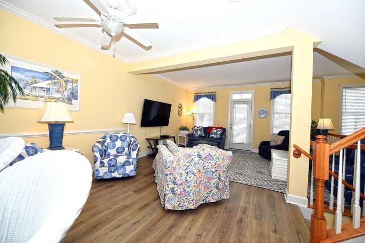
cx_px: 182
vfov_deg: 81.2
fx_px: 142
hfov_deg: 104.3
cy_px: 122
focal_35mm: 14
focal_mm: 14
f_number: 3.5
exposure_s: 1/320
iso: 320
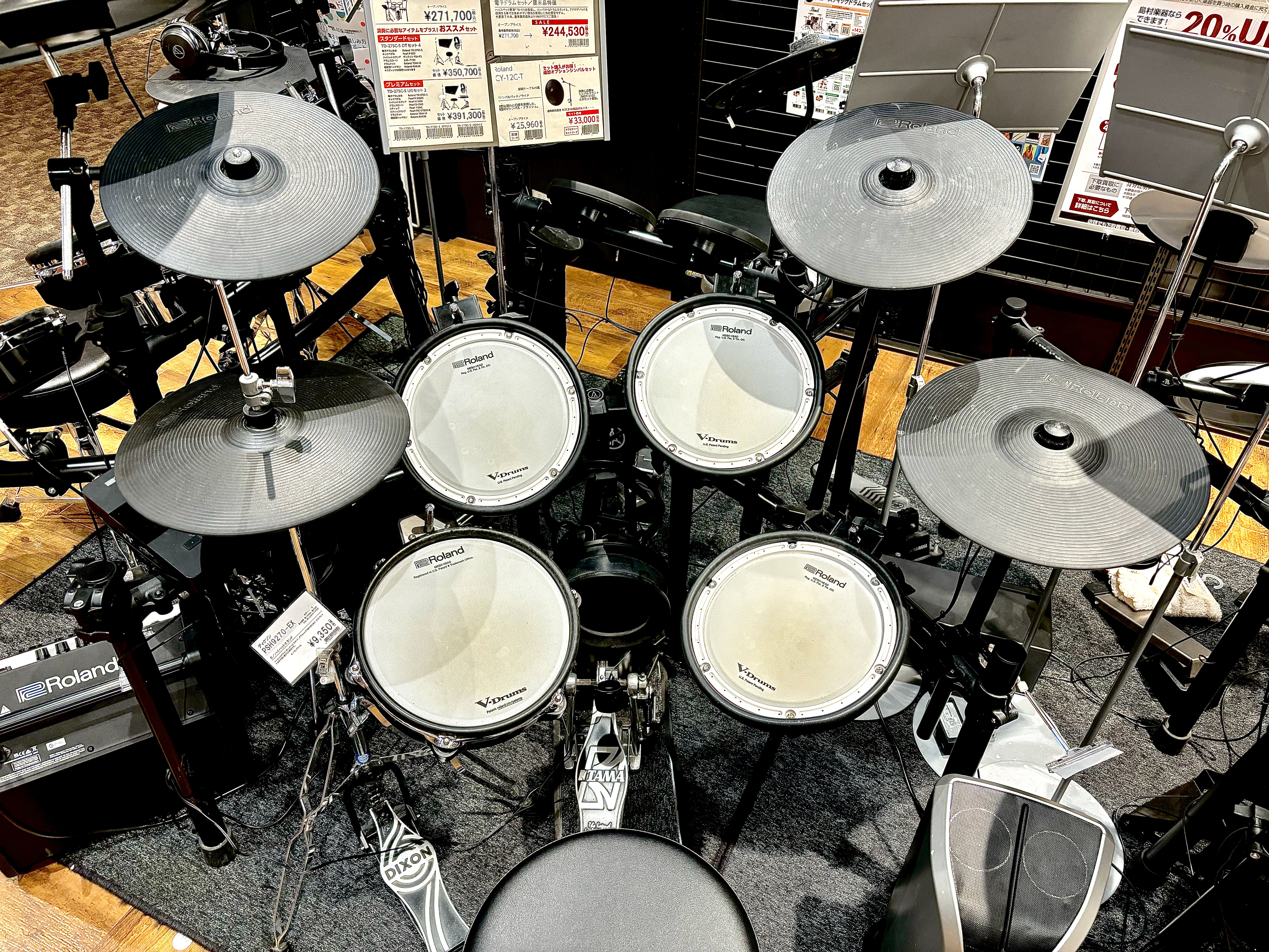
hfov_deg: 67.3
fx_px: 953
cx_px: 634
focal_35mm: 26
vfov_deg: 53.1
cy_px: 476
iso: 125
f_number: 1.6
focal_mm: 5.96
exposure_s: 1/107
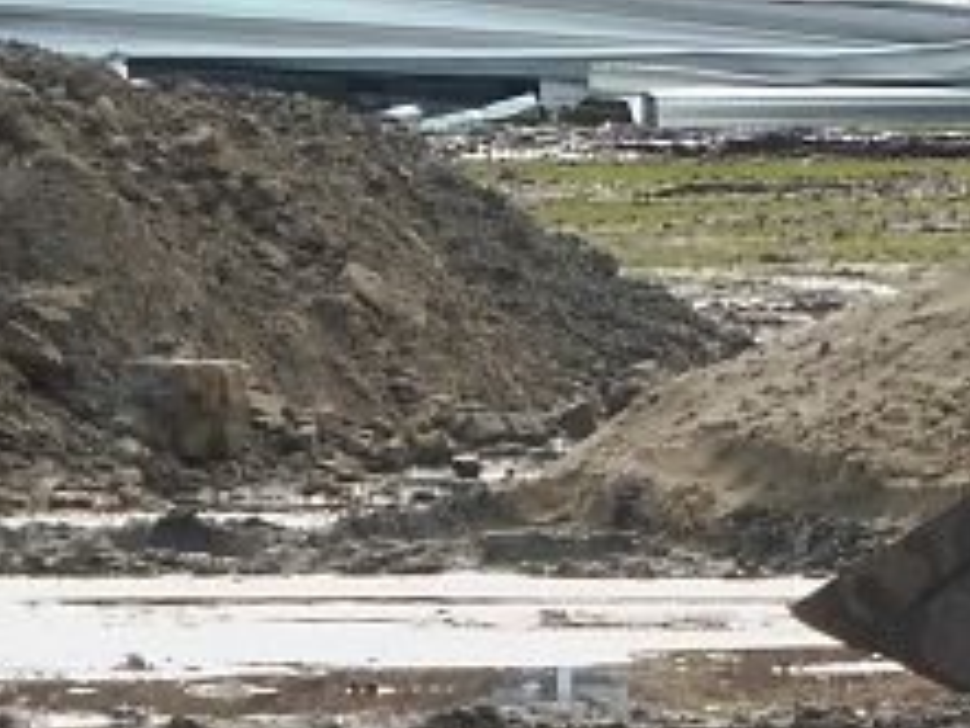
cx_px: 1541
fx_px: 17775
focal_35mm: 634
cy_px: -184
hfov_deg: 3.1
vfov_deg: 2.3
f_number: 5.4
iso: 100
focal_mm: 24.4
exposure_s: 1/100
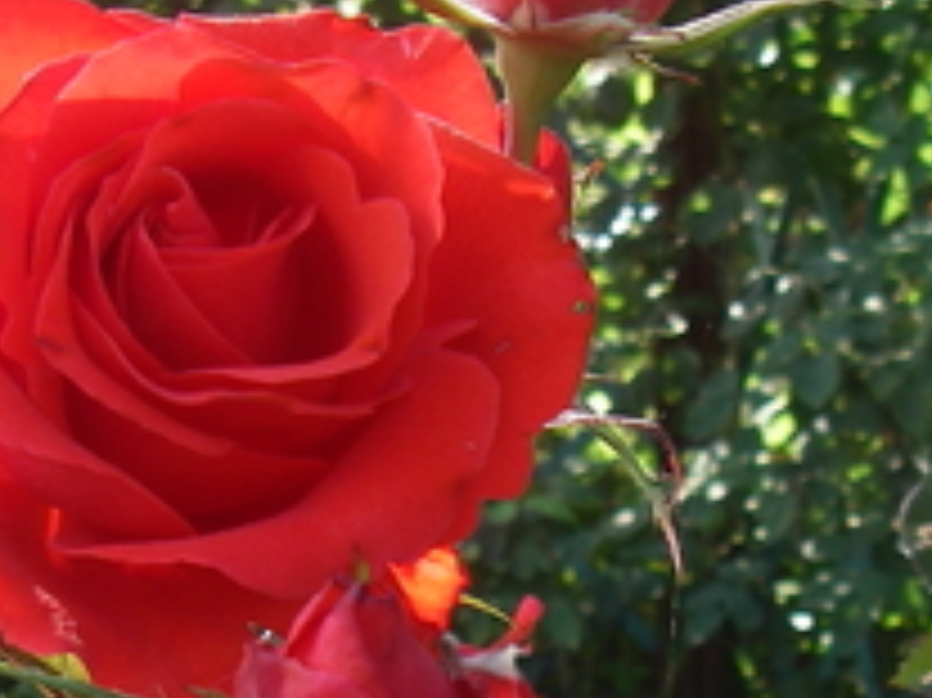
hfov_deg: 17.8
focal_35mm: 110
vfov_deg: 13.4
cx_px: 216
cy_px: 603
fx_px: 2960
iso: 64
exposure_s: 1/125
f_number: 3.3
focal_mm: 6.3
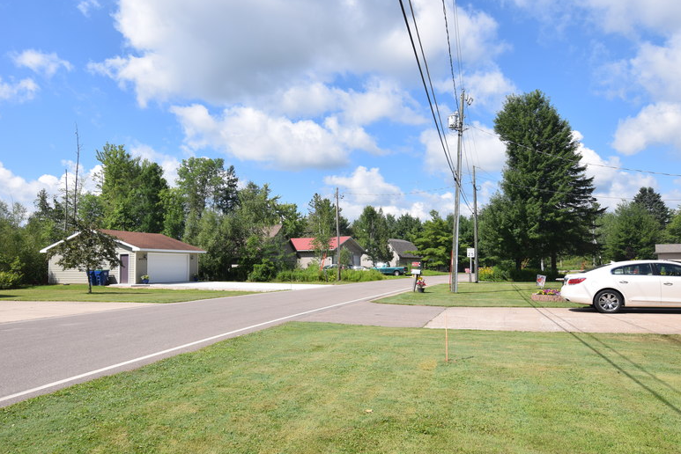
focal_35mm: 27
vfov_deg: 48.0
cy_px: 238
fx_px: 511
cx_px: 306
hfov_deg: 67.2
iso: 200
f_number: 10
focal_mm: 16
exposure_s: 1/400
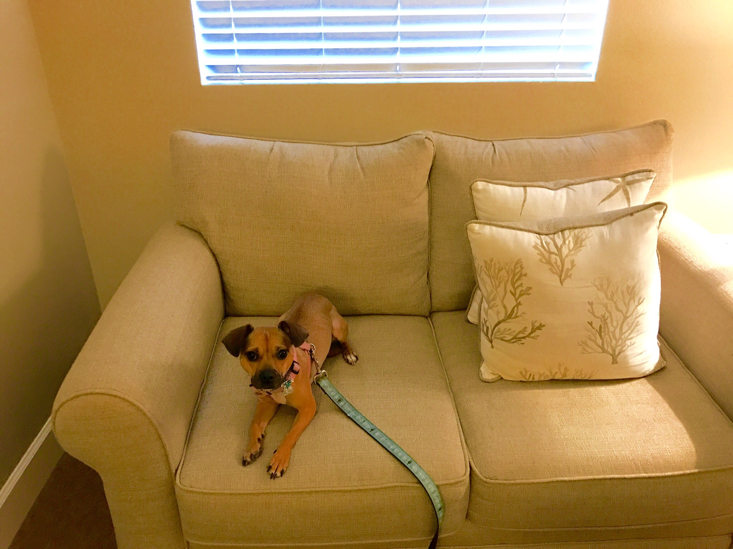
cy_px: 274
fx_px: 593
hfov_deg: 63.4
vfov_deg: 49.7
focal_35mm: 28
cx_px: 366
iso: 80
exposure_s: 1/15
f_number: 1.8
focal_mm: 3.99
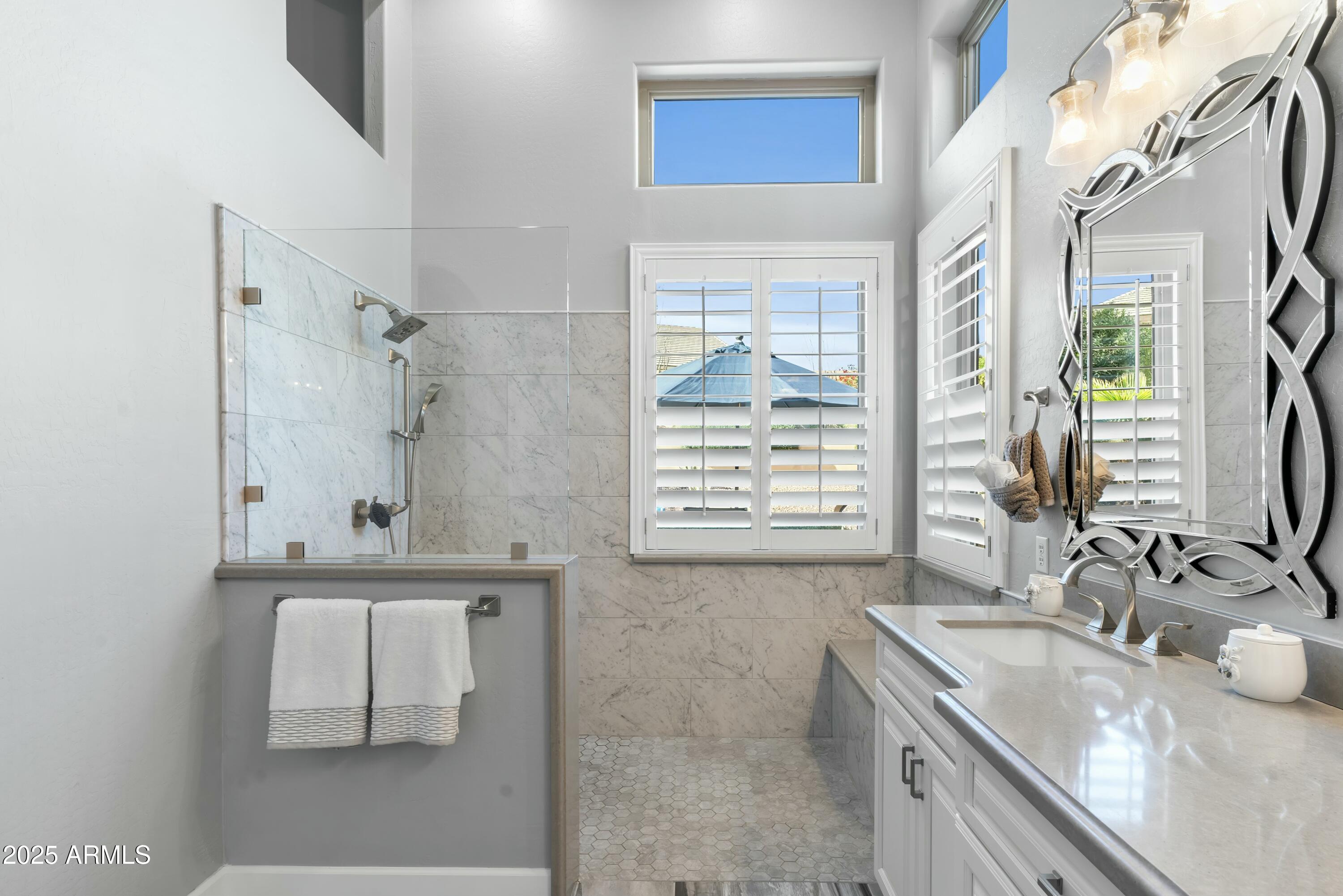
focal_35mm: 17
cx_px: 672
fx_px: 634
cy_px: 448
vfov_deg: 70.5
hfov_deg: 93.3
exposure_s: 1/60
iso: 800
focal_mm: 17
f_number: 9
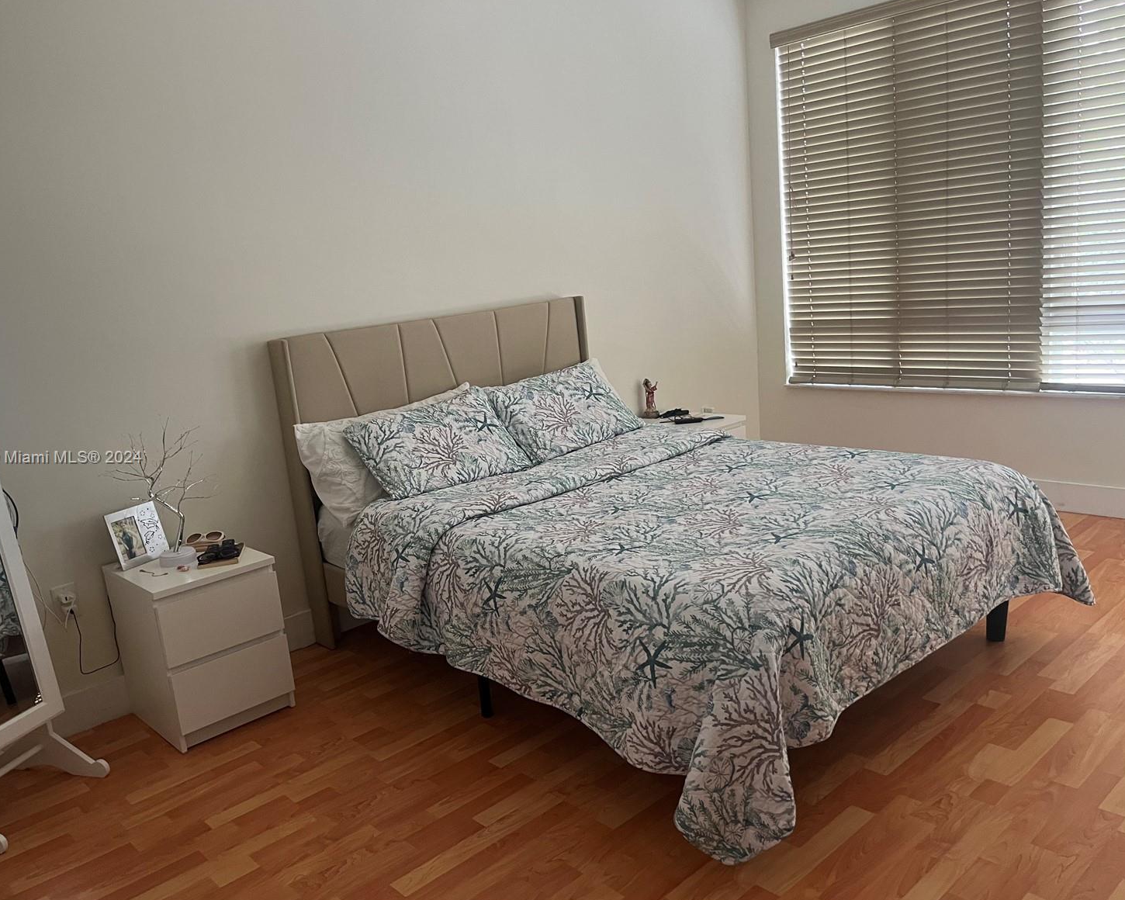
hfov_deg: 62.1
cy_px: 459
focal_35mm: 28
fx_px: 932
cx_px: 514
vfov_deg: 51.5
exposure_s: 1/60
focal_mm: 5.1
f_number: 1.6
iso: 200
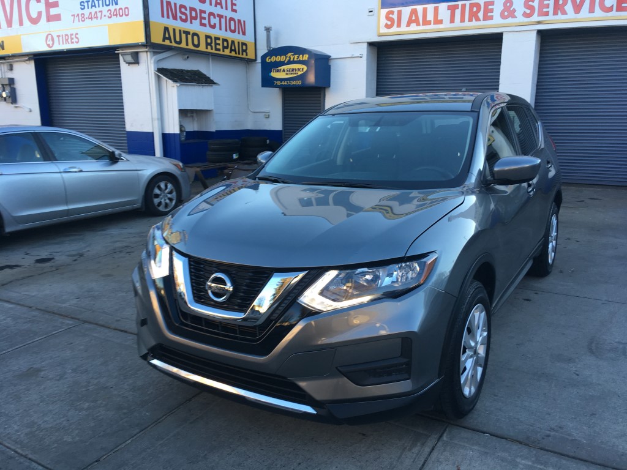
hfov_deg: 61.7
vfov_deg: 48.2
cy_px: 235
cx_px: 314
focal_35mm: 29
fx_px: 525
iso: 25
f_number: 2.2
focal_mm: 4.15
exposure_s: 1/120
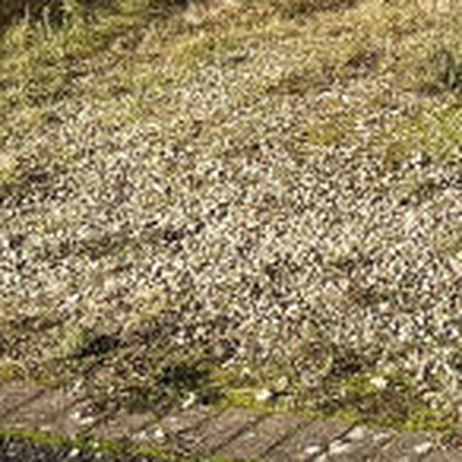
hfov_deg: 9.4
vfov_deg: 9.6
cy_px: -658
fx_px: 2431
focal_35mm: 161
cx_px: 1209
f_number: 1.6
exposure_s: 1/3125
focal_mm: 5.96
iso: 50
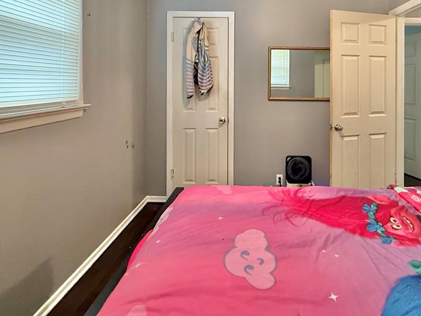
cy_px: 82
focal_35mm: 21
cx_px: 257
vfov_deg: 60.3
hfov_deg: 77.9
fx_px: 255
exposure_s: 1/60
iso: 640
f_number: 2.2
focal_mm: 2.22
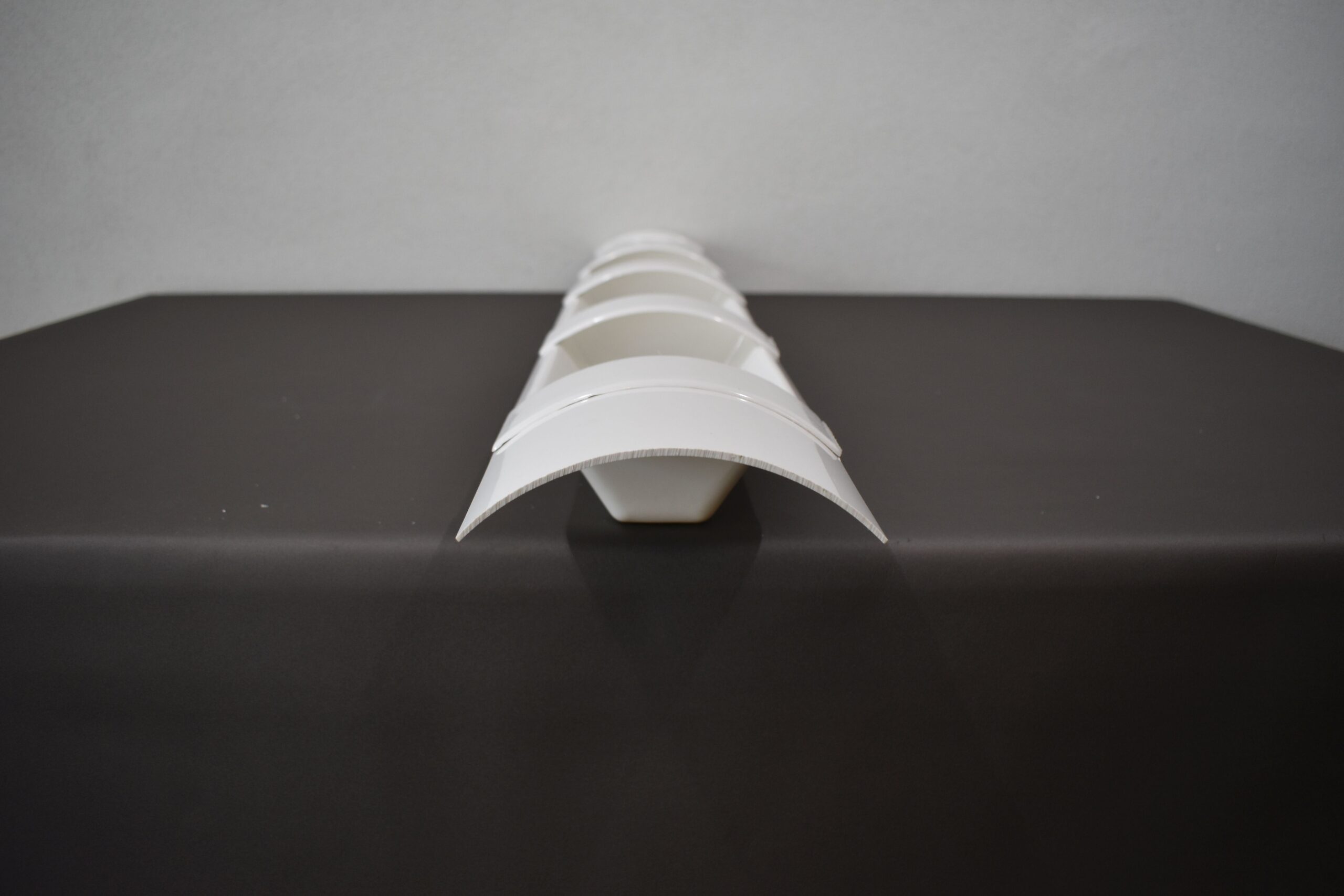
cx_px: 672
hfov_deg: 67.4
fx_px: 1008
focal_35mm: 27
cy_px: 448
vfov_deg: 47.9
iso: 400
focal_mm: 18
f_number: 4.5
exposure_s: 1/250
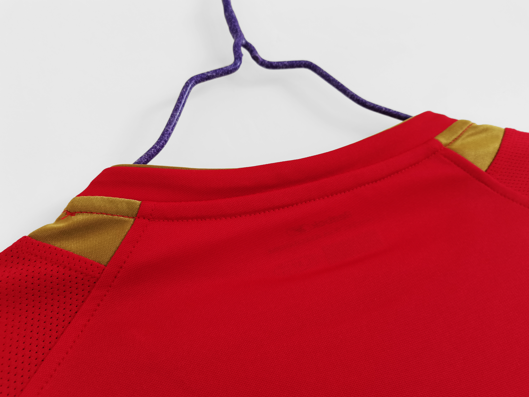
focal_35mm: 26
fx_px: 397
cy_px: 198
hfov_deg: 67.3
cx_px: 264
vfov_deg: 53.1
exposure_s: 1/100
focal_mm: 5.58
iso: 160
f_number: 1.8
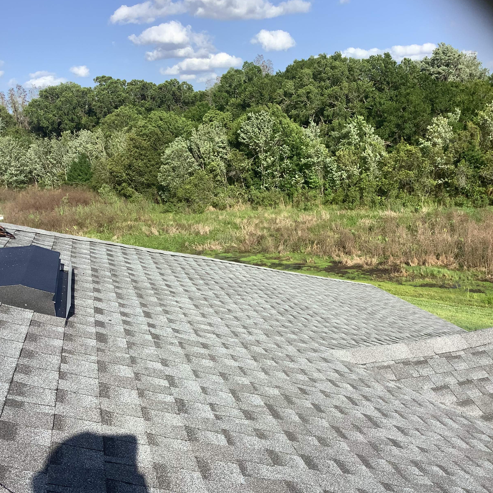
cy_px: 321
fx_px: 596
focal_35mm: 37
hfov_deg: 44.9
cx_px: 245
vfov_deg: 44.4
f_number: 2.4
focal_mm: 3.3
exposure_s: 1/1058
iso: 25
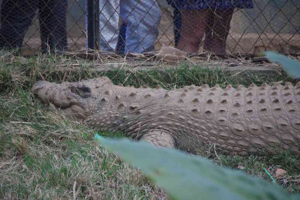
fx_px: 3125
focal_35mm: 375
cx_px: 150
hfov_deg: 5.5
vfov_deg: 3.7
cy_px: 100
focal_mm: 250
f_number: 7.1
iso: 3200
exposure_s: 1/320
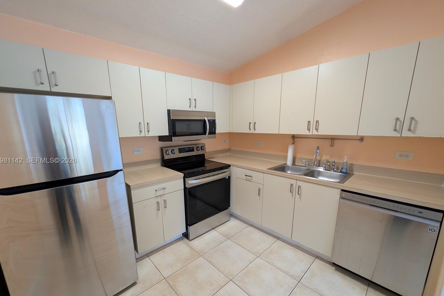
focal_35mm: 13
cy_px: 161
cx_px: 217
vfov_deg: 85.2
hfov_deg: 108.3
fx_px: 160
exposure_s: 1/24
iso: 49
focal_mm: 2.02
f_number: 1.7
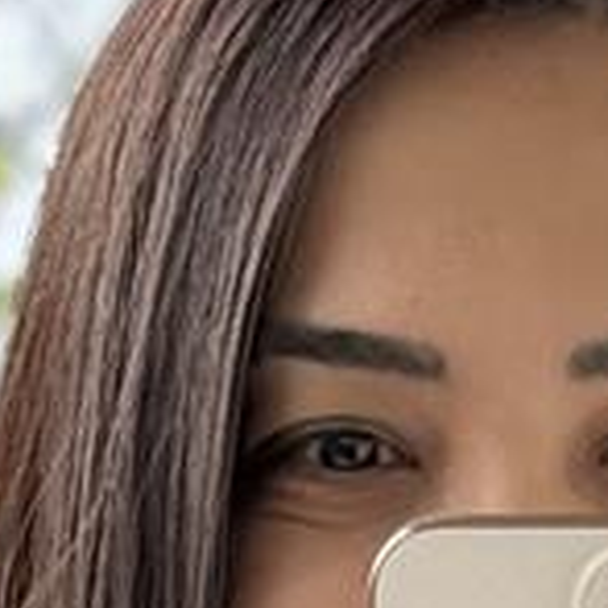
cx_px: 554
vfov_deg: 4.2
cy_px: 2331
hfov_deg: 4.5
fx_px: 7670
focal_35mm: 386
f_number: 1.78
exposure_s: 1/311
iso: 100
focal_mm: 6.76
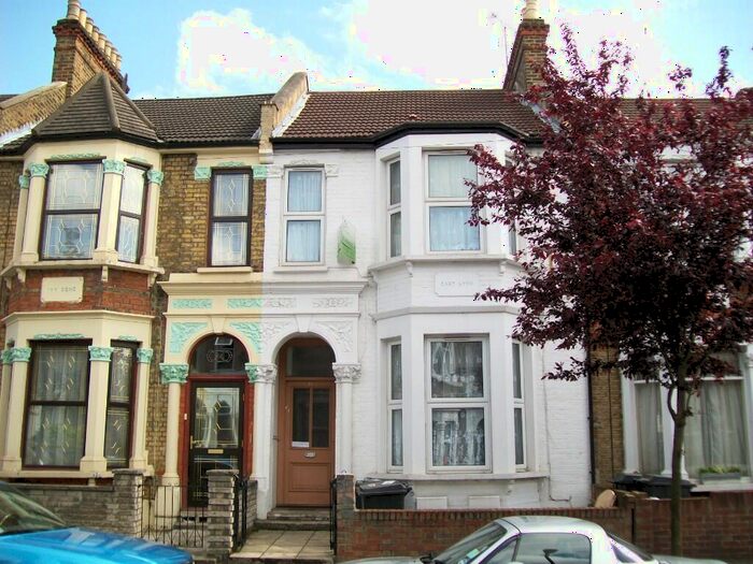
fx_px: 740
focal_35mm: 34
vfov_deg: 41.8
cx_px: 376
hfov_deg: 54.0
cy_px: 282
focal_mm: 6.1
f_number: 2.7
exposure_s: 1/400
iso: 64
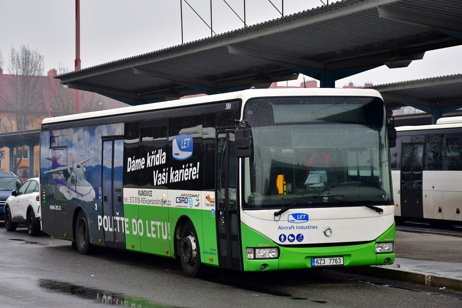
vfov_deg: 14.5
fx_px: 1206
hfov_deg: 21.7
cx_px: 229
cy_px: 155
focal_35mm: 94
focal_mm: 62
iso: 400
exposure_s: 1/320
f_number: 5.6
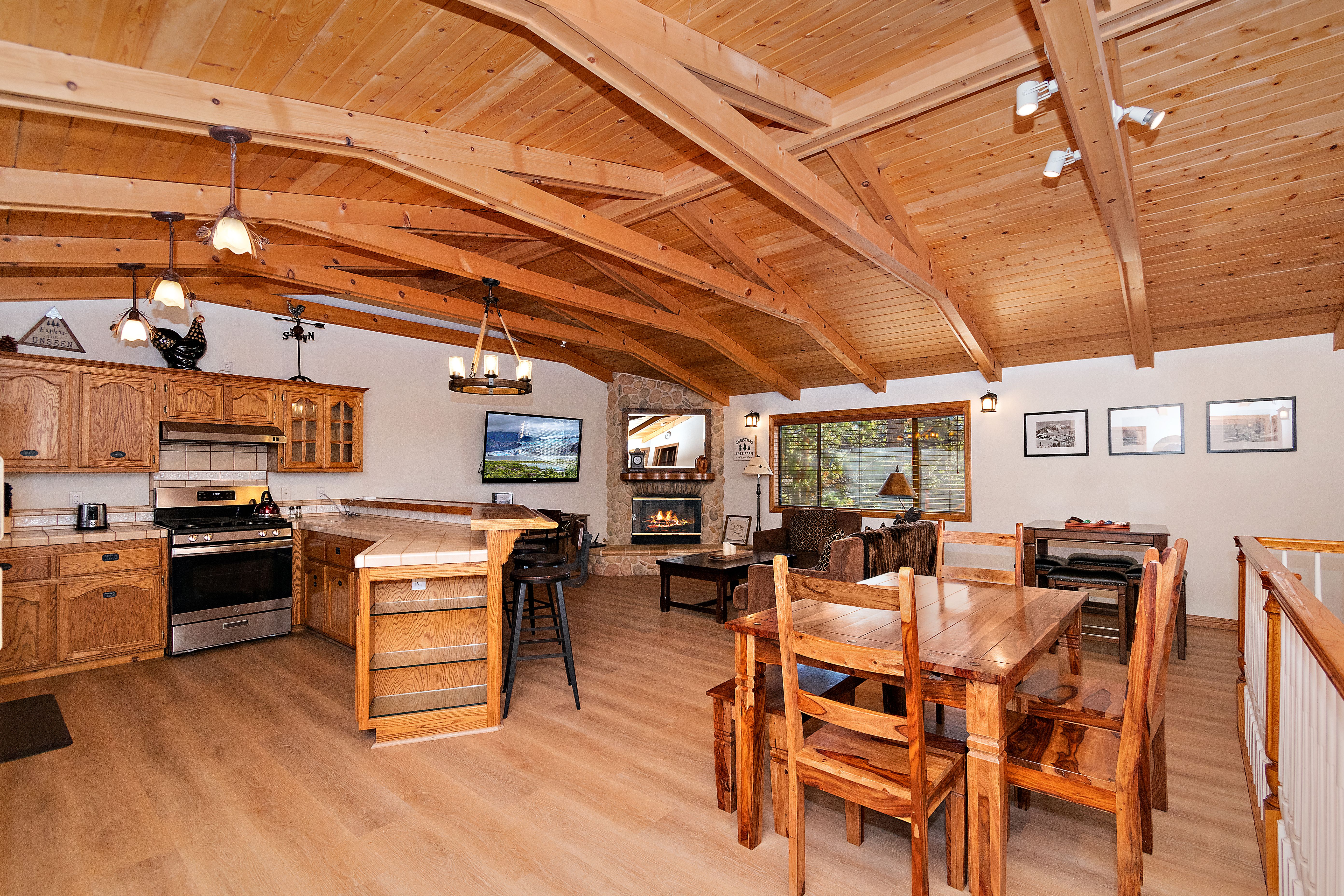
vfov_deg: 77.3
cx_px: 672
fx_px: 560
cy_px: 448
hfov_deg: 100.4
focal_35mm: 15
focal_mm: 10
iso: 320
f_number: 5.6
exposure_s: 1/200
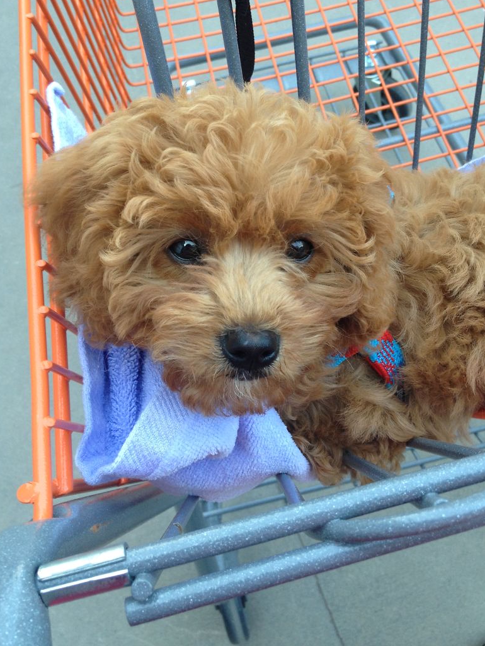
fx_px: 747
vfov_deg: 46.7
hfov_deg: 36.0
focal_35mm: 40
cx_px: 249
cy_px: 291
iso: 50
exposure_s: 1/40
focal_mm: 4.28
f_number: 2.4
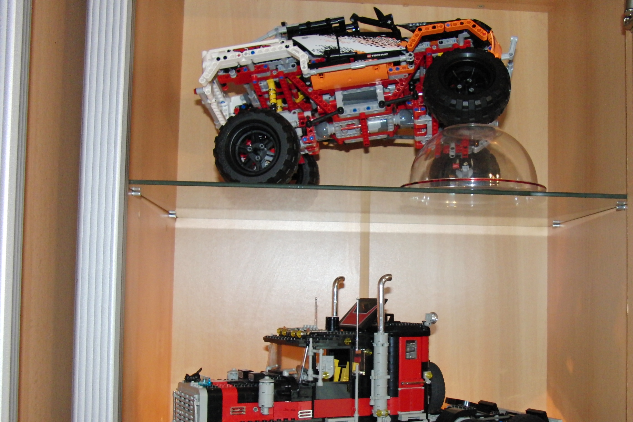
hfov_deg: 44.4
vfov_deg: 30.4
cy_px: 251
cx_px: 368
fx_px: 774
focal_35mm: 44
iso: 400
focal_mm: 7.3
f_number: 2.7
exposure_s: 1/60
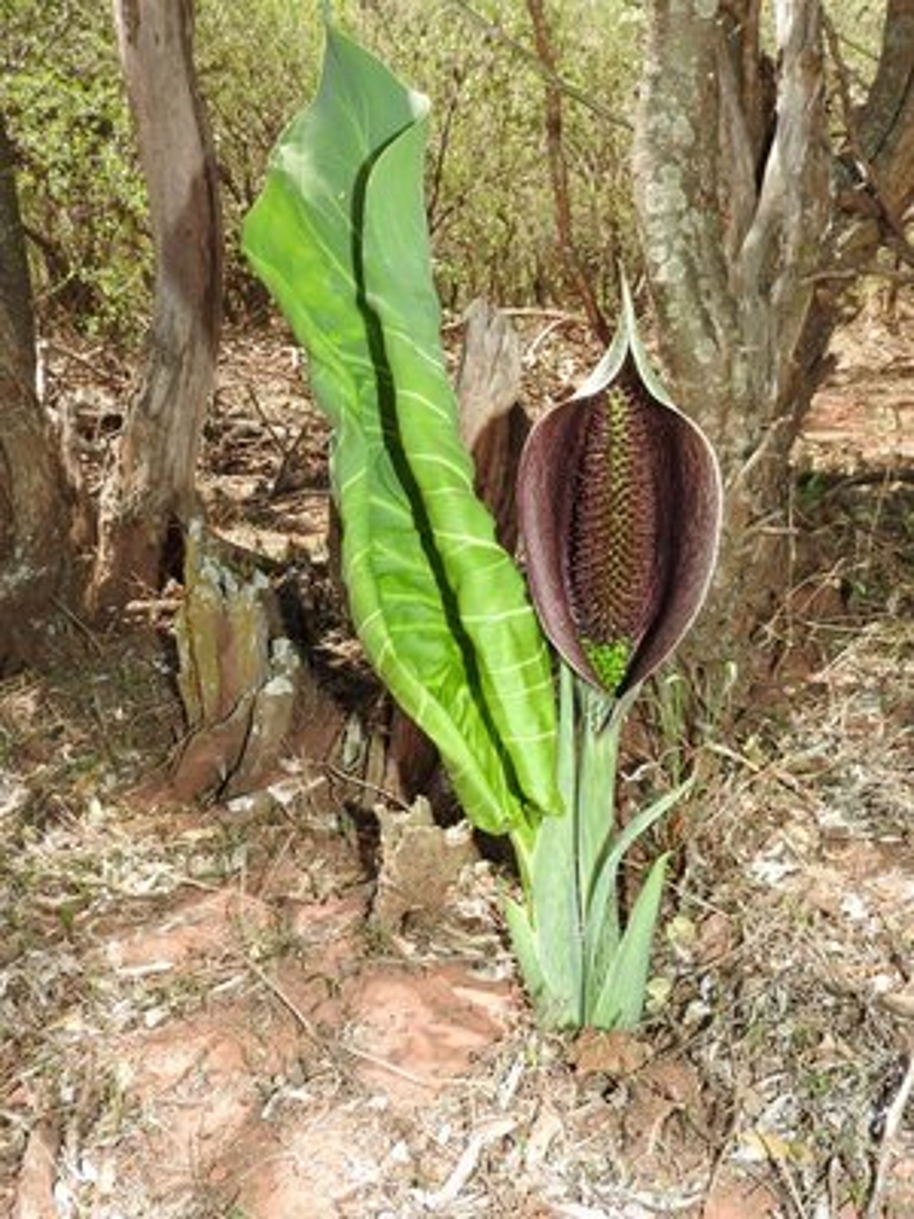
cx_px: 457
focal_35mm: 30
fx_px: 1056
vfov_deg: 60.0
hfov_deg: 46.8
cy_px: 610
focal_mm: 5.4
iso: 100
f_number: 5
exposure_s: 1/160
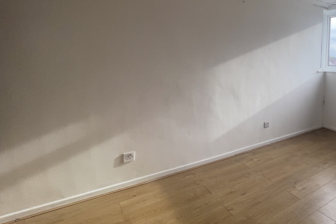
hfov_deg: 68.8
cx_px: 269
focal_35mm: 23
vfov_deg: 53.7
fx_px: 215
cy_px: 69
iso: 32
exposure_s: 1/193
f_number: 1.8
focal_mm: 1.57
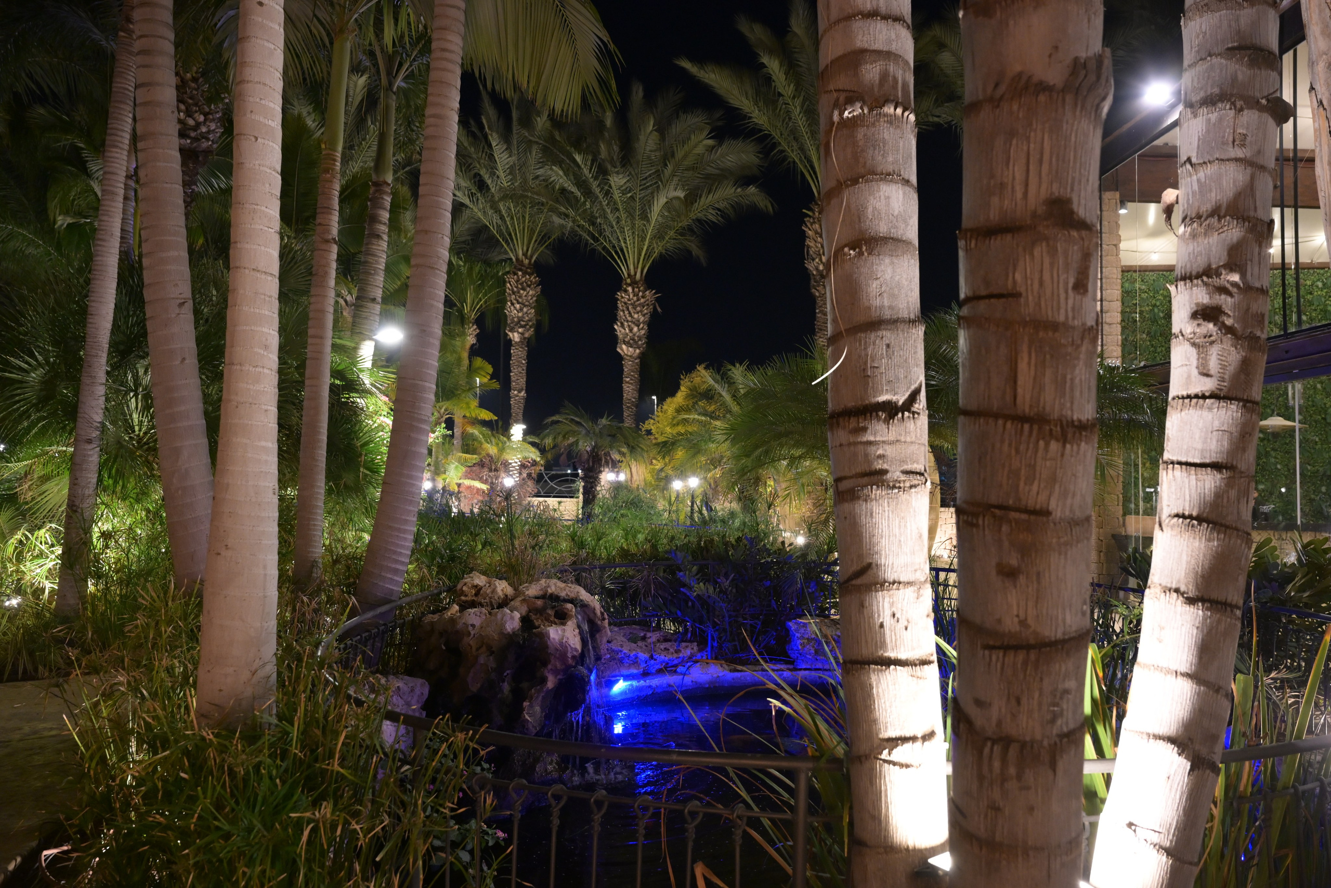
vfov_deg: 49.6
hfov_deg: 69.4
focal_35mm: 26
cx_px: 666
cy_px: 444
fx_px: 962
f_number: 4.5
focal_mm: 26
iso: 2500
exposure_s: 1/40
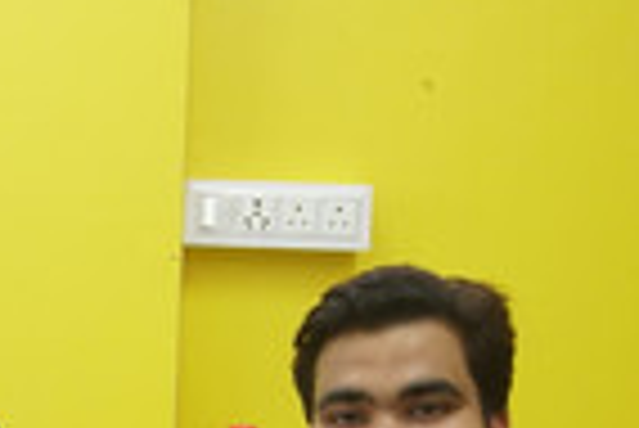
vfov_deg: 12.0
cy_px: 583
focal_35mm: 111
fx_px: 1968
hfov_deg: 17.7
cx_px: -86
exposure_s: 1/50
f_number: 5.6
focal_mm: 21
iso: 800
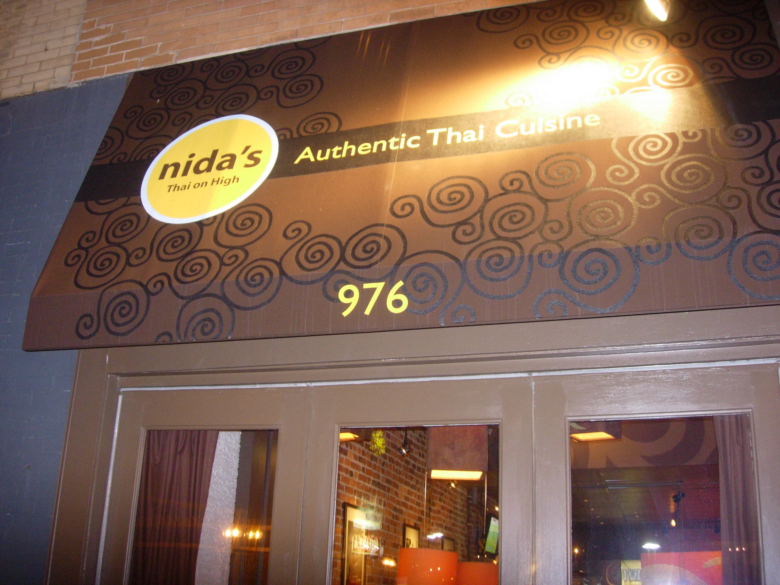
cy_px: 292
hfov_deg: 49.0
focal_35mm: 38
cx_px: 390
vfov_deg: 37.7
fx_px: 856
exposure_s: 1/7.3
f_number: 2.8
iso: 200
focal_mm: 7.8
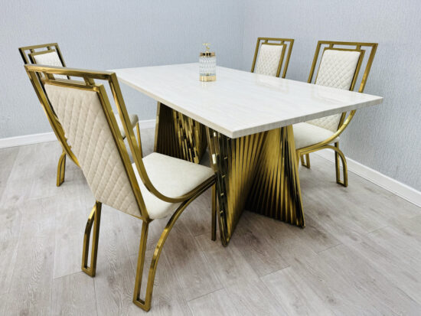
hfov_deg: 71.6
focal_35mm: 24
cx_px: 210
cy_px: 158
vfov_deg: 56.9
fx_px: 292
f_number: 1.78
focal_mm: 6.86
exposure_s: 1/296
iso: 80
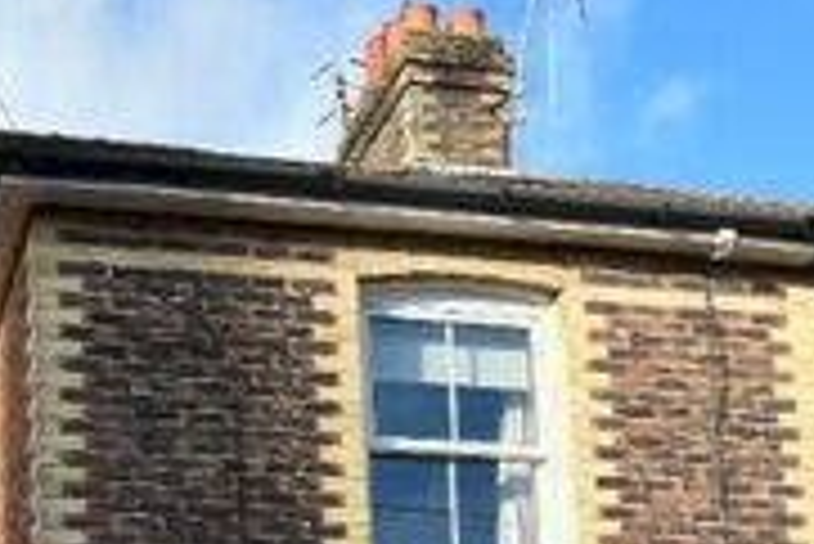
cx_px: 49
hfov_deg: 32.4
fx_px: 1312
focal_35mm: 58
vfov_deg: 19.6
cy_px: 865
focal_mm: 10
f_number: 8
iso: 250
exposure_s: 1/250
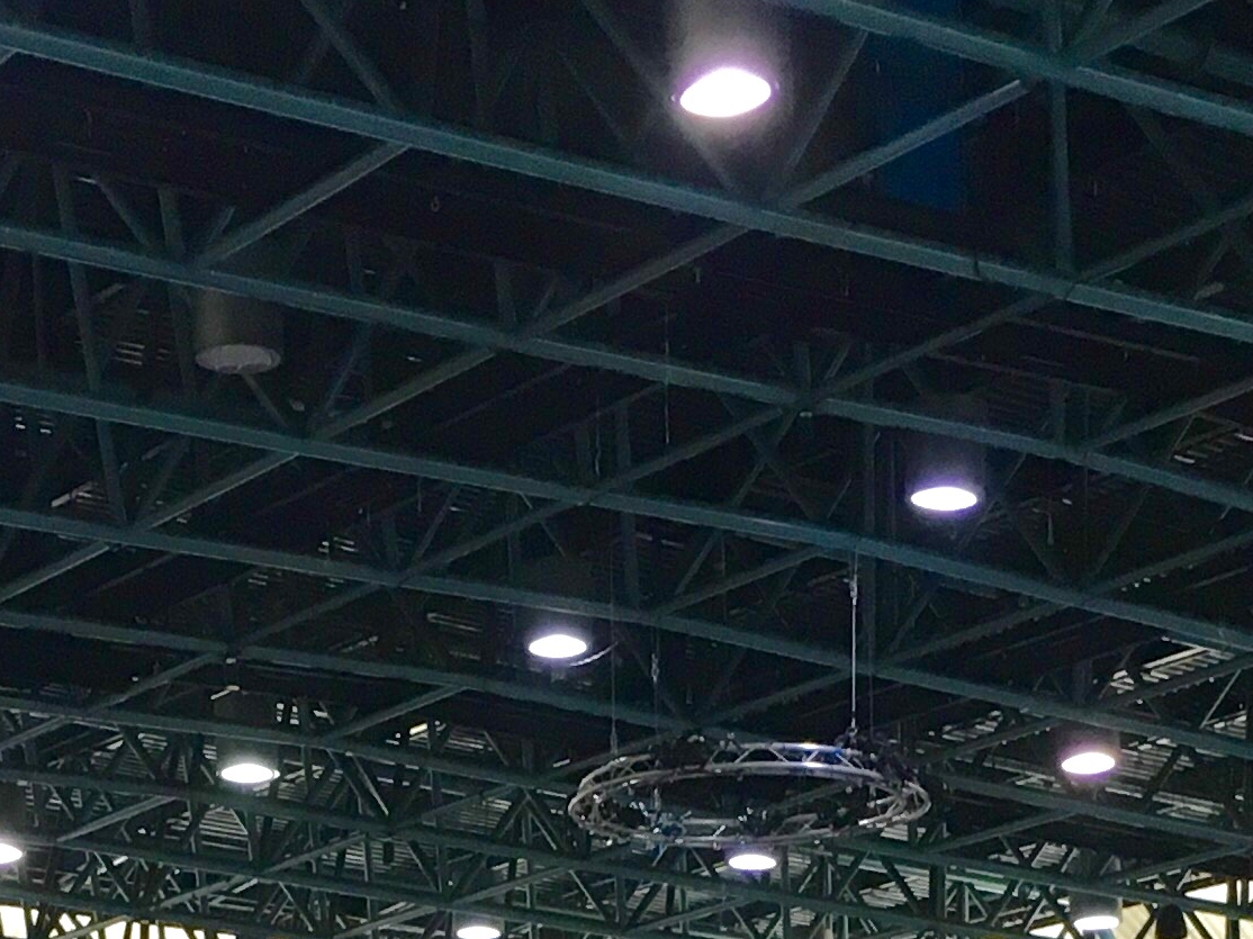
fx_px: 3800
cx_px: 586
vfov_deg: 13.1
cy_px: 1532
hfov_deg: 18.7
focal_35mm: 105
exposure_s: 1/33
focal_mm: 4.15
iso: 100
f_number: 2.2
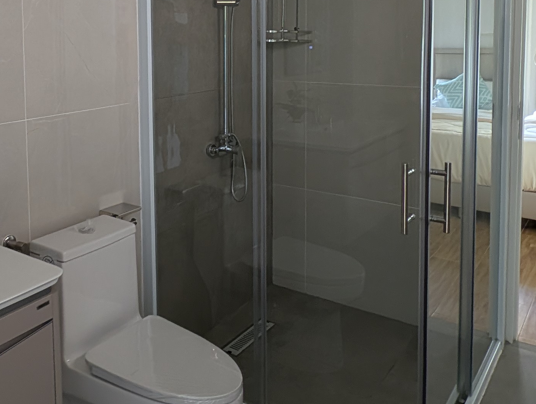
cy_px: 74
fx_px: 543
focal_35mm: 35
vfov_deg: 39.0
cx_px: 134
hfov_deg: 50.4
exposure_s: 1/25
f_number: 1.95
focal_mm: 2.23
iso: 117
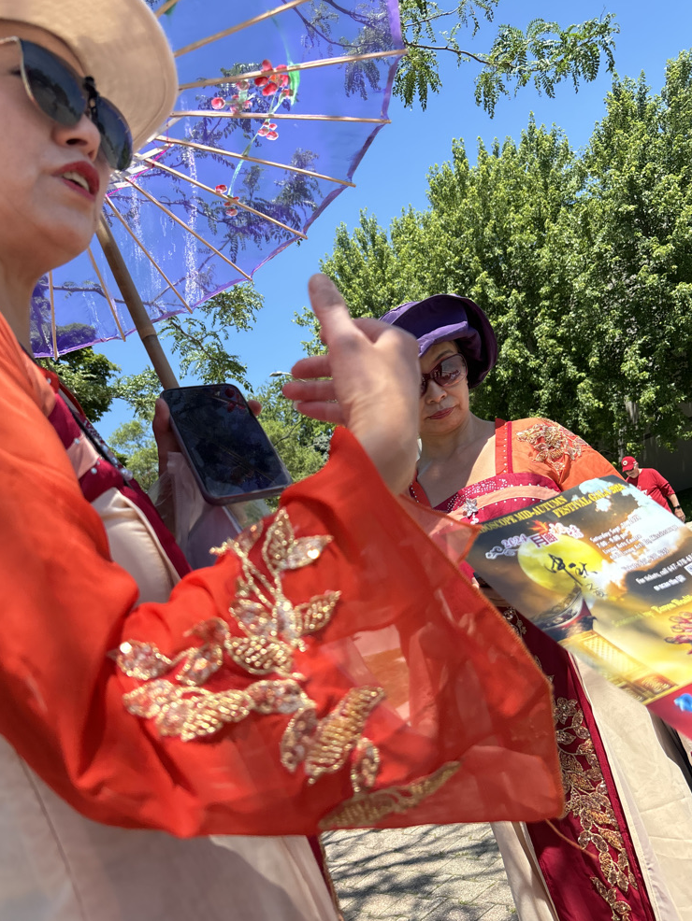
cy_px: 469
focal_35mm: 27
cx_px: 348
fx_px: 719
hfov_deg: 51.4
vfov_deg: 65.3
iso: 50
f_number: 1.6
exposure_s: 1/1164
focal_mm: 5.96
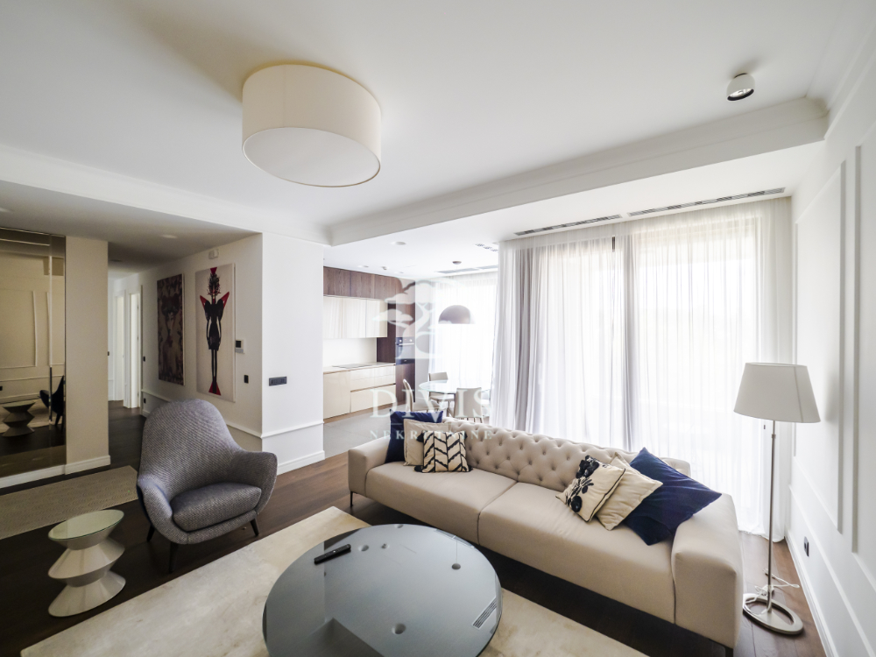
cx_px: 438
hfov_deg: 102.1
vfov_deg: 85.7
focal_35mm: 14
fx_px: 354
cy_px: 328
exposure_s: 1/20
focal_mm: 7
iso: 400
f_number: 4
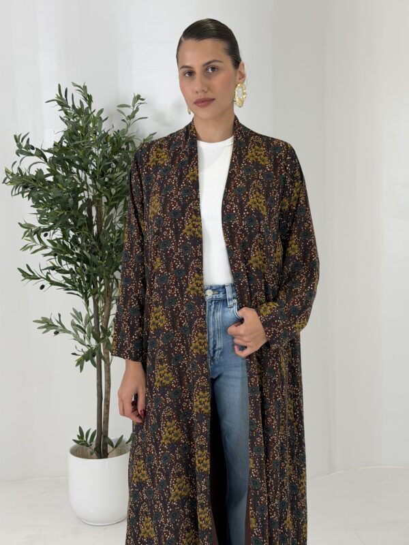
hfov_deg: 30.3
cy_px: 272
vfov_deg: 39.7
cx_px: 204
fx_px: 756
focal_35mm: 48
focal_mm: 6.76
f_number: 1.78
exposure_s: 1/493
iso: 80
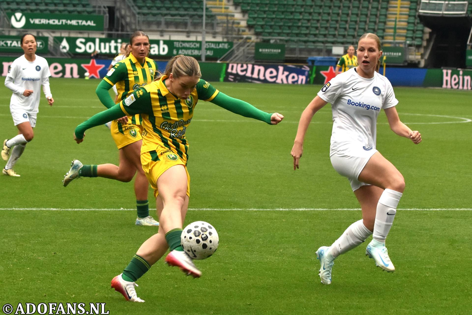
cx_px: 236
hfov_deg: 19.5
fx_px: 1377
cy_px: 158
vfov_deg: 13.0
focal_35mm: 105
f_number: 4
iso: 800
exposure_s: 1/1250
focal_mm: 70
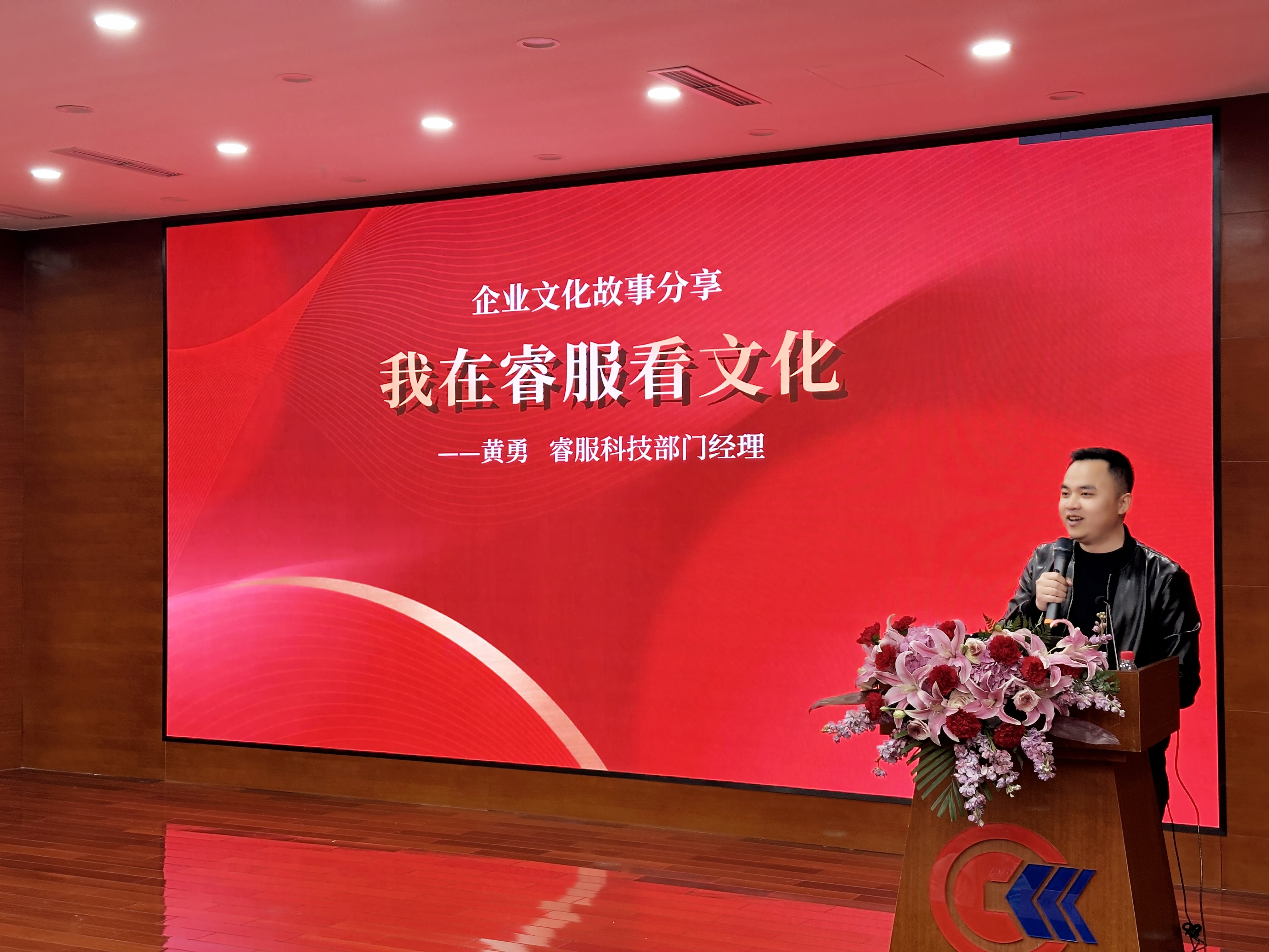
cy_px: 476
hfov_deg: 39.7
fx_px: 1760
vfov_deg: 30.3
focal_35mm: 48
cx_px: 634
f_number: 1.78
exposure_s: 1/50
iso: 125
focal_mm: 6.86
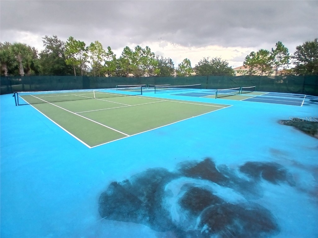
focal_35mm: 17
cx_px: 159
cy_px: 119
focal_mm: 1.4
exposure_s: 1/187
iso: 50
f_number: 2.2
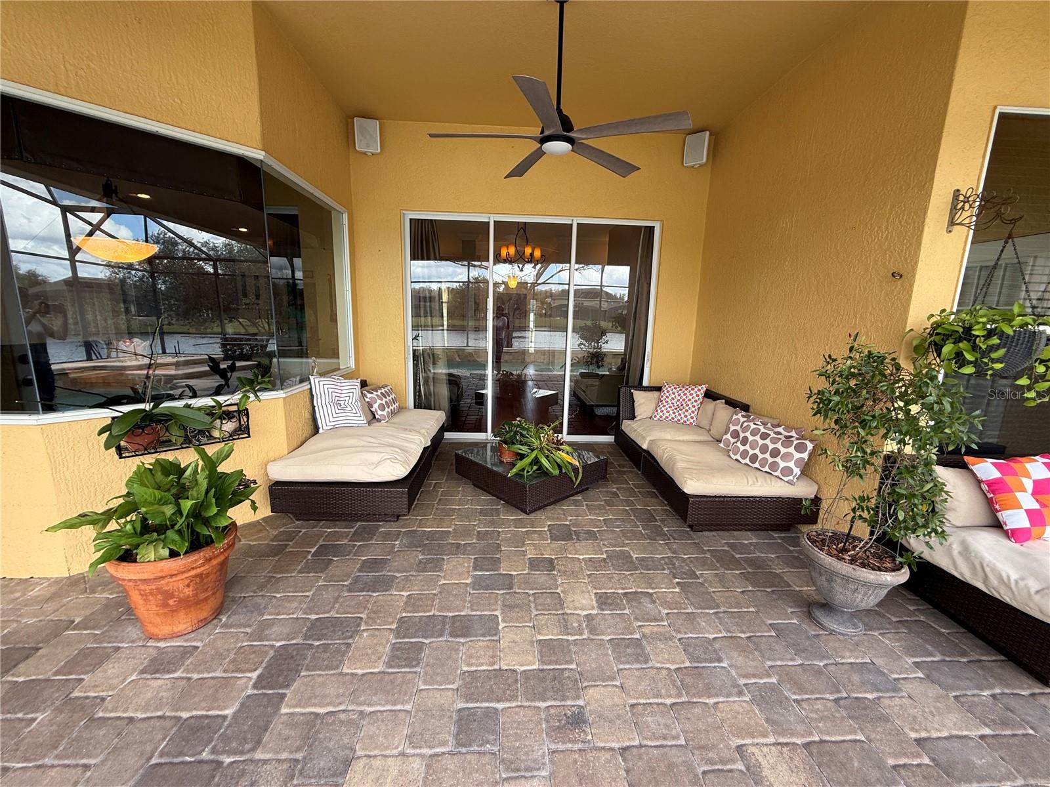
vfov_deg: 85.7
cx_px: 525
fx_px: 425
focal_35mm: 14
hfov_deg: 102.1
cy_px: 394
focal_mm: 2.22
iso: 64
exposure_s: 1/99
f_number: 2.2
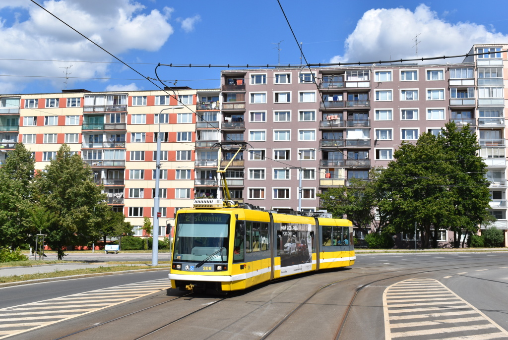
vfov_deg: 33.1
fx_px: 572
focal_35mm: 40
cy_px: 170
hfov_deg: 47.9
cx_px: 254
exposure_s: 1/500
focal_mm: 27
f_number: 11
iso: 200
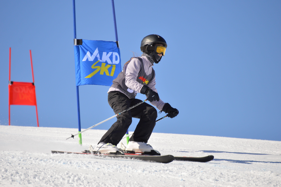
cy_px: 94
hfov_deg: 6.9
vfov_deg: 4.6
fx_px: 2340
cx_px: 140
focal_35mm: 300
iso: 280
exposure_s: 1/2000
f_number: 5.6
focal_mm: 200
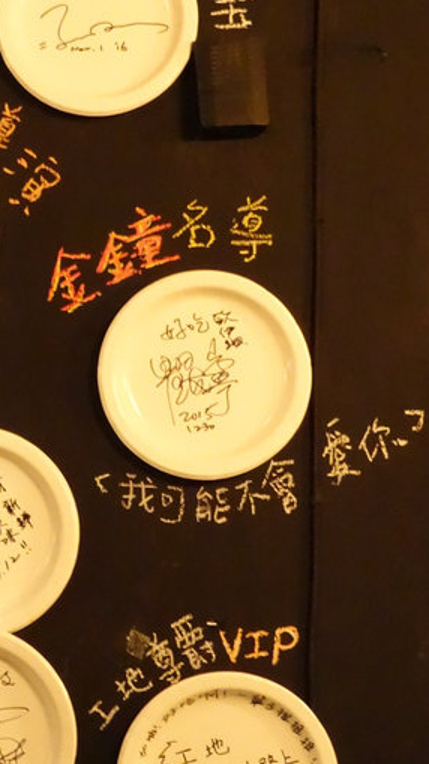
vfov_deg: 33.3
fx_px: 1275
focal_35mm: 63
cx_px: 60
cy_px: 386
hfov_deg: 18.8
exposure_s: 1/5
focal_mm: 12.48
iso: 6400
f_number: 9
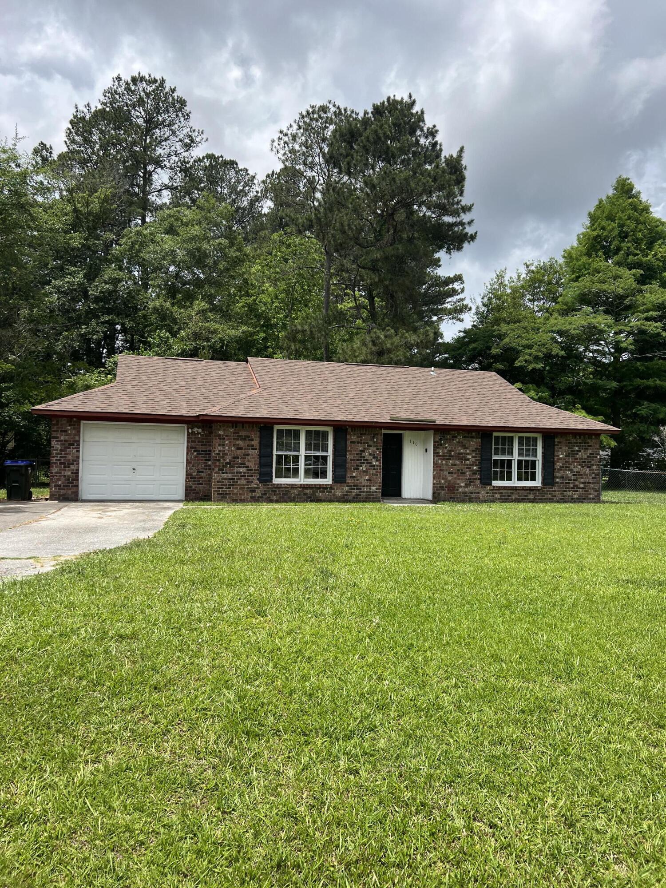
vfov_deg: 67.3
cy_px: 444
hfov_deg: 53.1
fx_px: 667
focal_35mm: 26
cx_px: 333
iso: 50
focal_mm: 5.7
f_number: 1.5
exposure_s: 1/3571
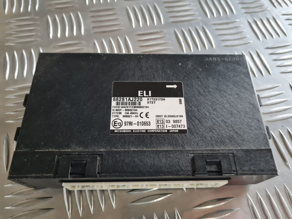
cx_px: 146
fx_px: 219
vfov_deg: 53.1
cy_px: 110
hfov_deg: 67.3
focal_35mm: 26
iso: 500
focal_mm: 5.4
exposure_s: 1/50
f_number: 1.8
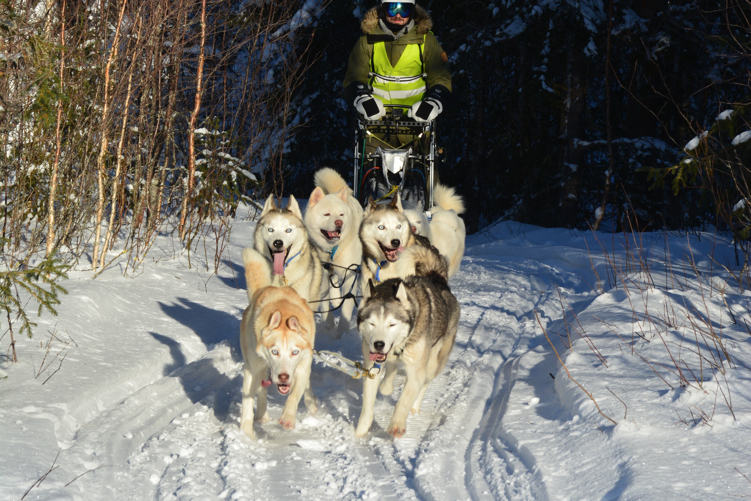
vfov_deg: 13.0
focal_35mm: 105
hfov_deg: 19.5
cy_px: 250
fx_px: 2190
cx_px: 376
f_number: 10
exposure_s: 1/400
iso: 200
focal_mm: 70
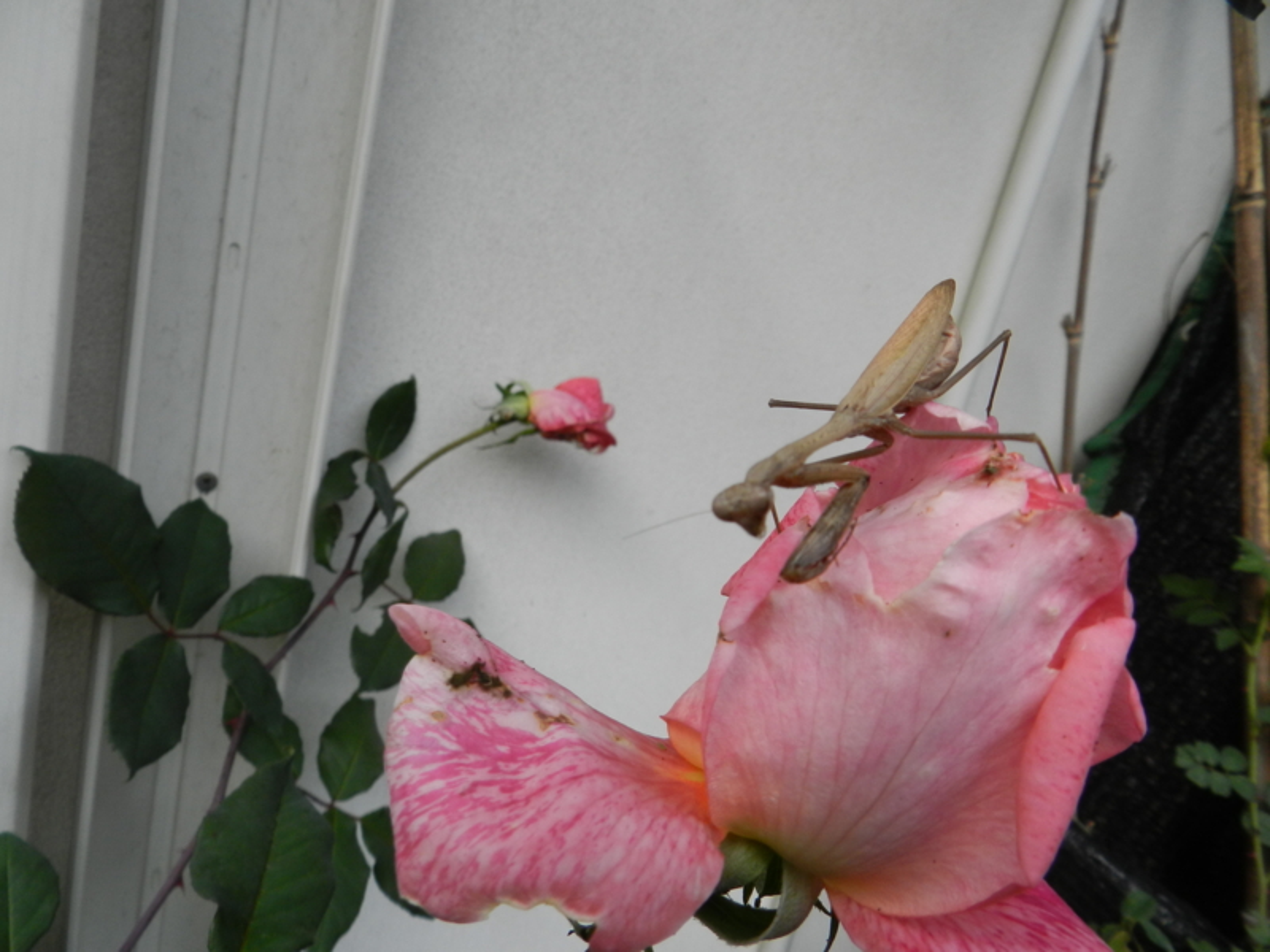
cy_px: 476
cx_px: 635
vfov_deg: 58.9
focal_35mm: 23
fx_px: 844
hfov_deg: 73.9
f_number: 3.5
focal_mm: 4
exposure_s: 1/400
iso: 160
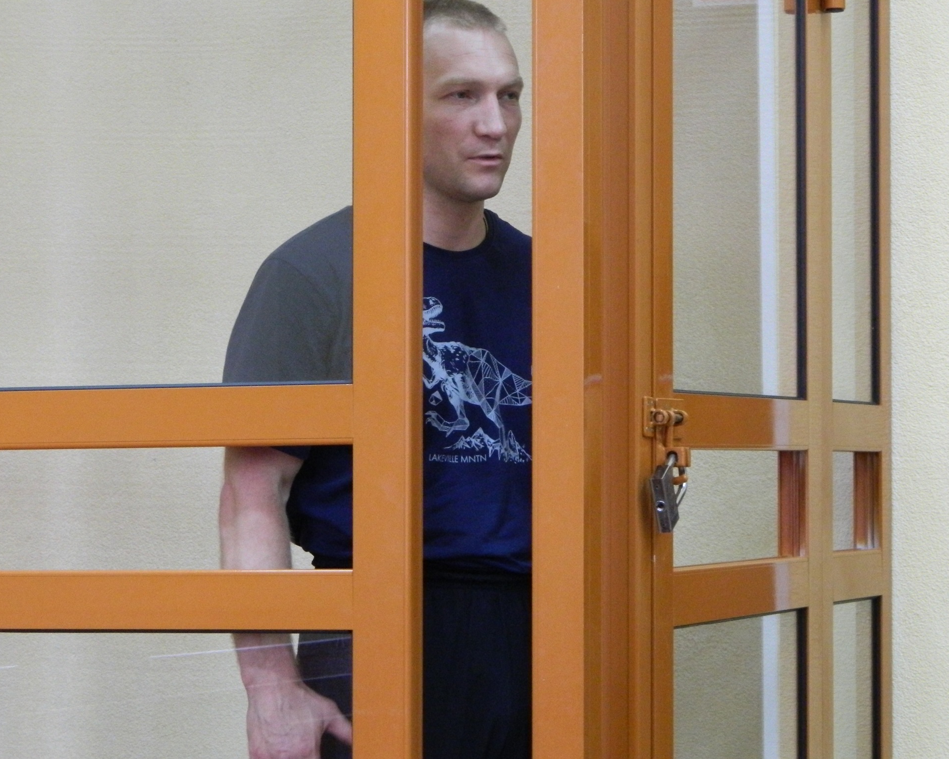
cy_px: 366
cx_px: 448
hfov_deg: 14.2
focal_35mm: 136
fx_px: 3820
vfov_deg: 11.4
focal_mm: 18.6
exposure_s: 1/25
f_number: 4.5
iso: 400
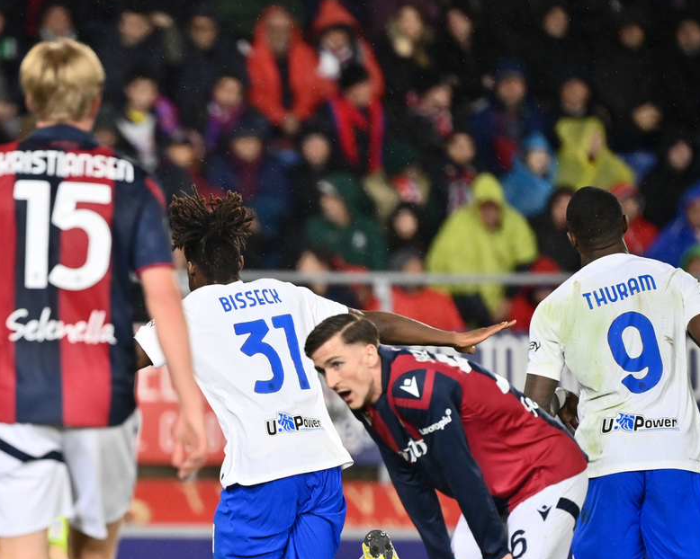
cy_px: 397
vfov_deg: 2.6
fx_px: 12241
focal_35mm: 591
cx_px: 160
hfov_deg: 3.3
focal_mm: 350
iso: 2000
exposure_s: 1/1000
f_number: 4
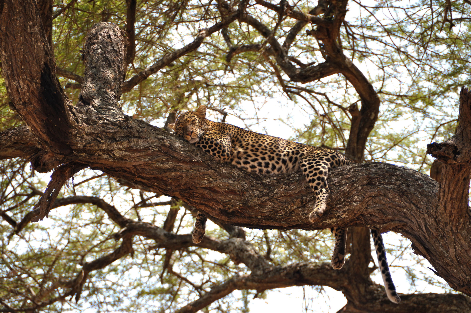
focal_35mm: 300
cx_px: 236
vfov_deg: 4.6
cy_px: 156
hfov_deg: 6.9
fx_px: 3920
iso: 200
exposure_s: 1/400
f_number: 5.6
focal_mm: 200
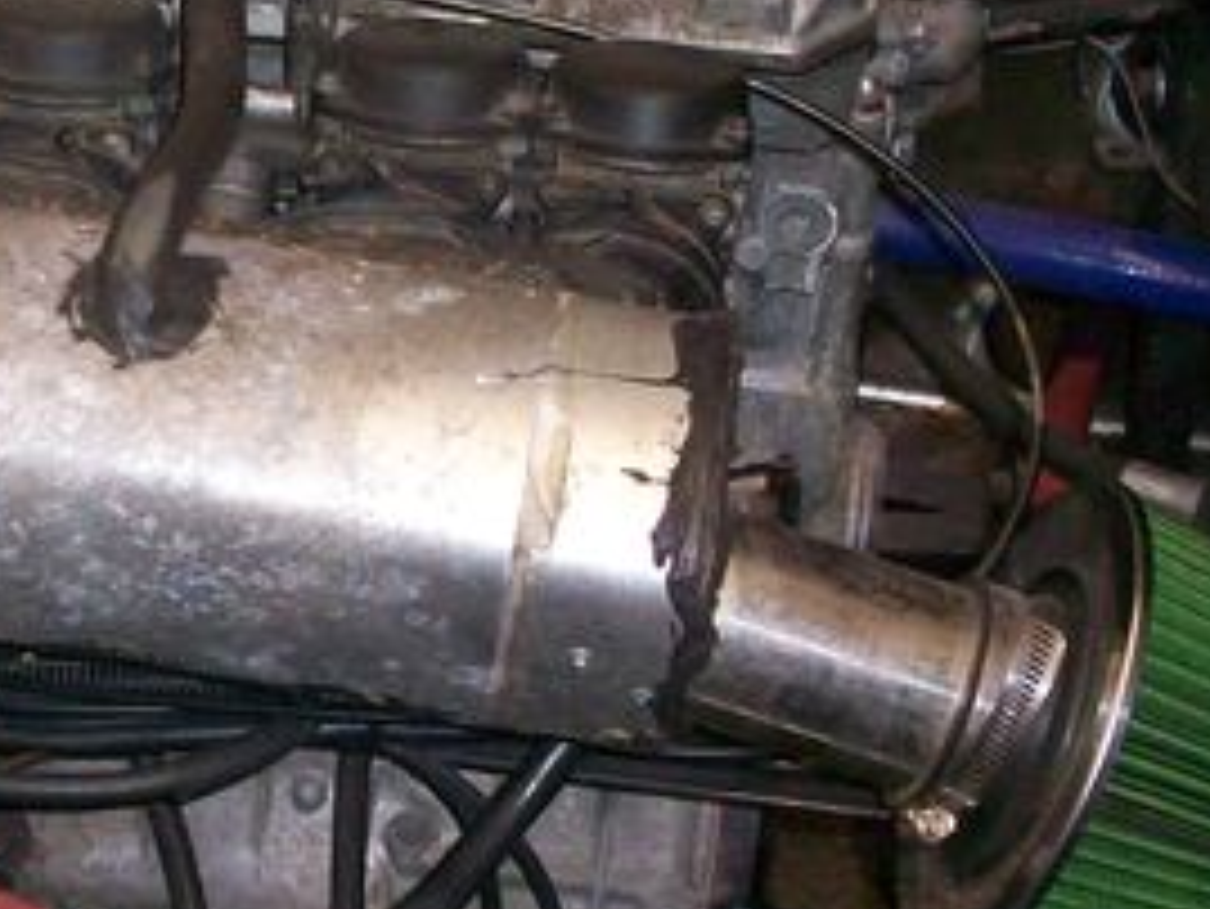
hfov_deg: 21.8
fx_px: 3077
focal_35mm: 88
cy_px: 333
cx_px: 153
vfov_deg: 16.8
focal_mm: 6.2
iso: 200
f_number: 2.8
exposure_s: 1/64
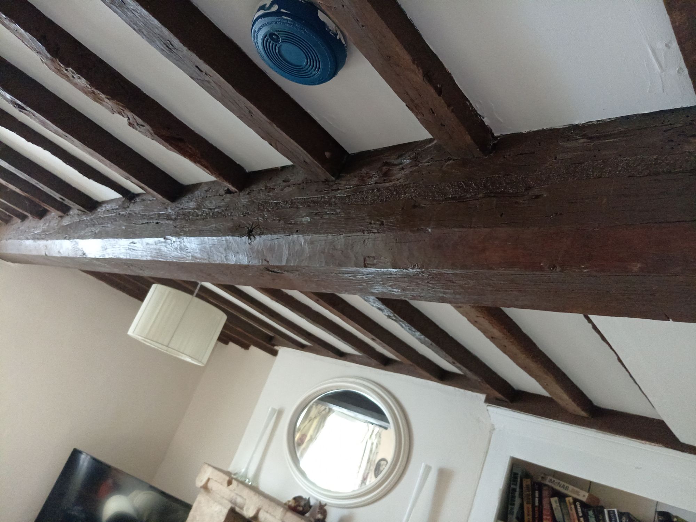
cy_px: 261
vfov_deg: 53.1
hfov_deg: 67.3
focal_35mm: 26
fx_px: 523
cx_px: 348
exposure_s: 1/24
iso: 753
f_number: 1.8
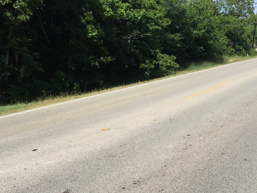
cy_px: 86
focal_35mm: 60
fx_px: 446
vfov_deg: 24.4
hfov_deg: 32.0
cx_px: 163
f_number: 2.4
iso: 25
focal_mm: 3.3
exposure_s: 1/1274
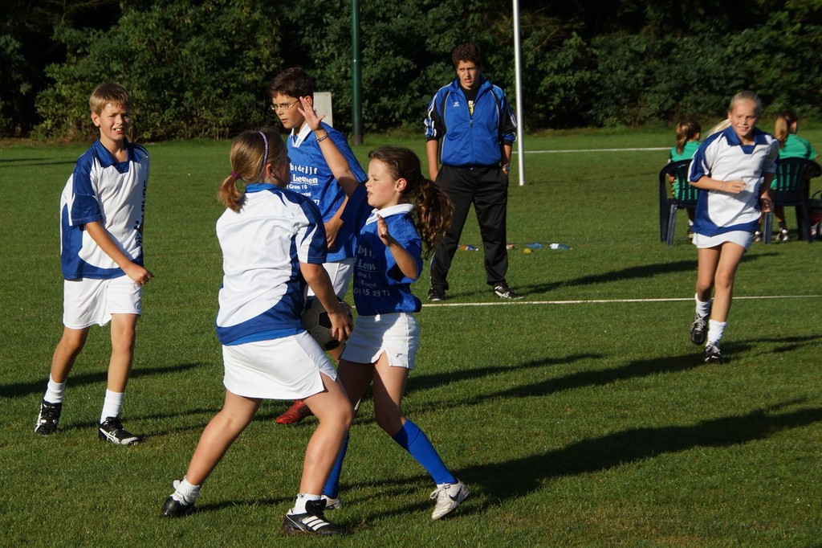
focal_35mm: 90
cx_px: 411
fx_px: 2054
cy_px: 274
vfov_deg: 15.2
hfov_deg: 22.6
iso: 100
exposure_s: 1/500
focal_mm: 60
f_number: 7.1
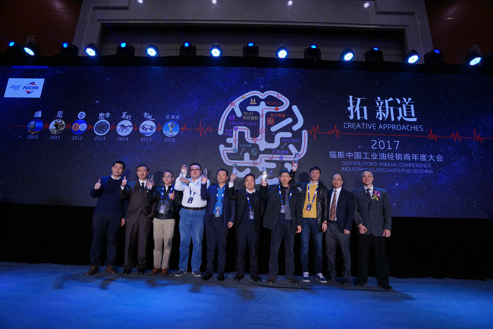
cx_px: 246
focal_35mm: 16
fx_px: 219
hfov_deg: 96.7
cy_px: 164
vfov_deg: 73.8
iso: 250
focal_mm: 16
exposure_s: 1/50
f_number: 5
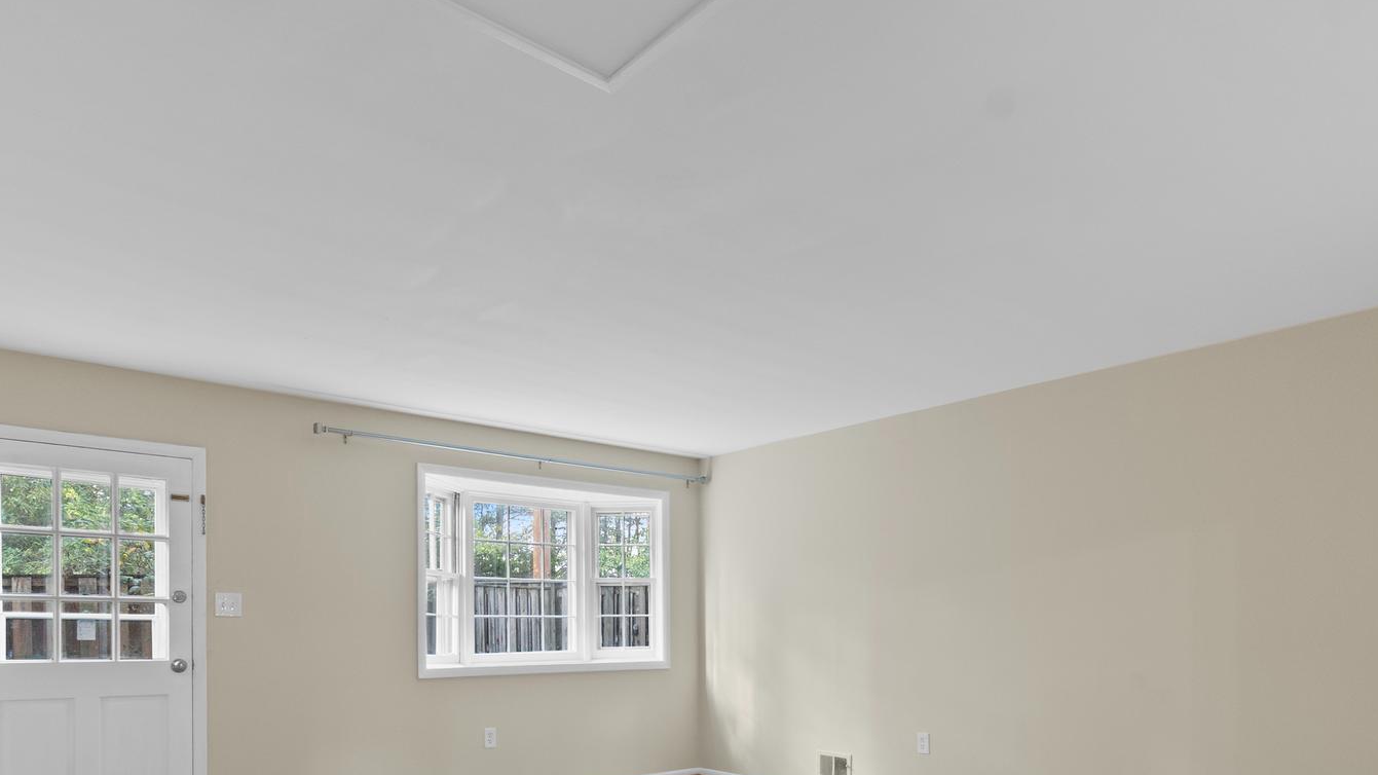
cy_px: 646
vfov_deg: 44.7
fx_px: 877
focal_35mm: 24
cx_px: 715
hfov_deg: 76.3
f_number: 9
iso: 100
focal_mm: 10
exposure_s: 1/1.25
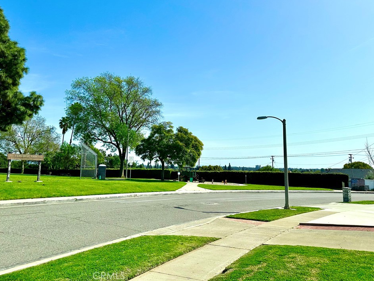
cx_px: 184
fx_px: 281
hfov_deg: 67.3
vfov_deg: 53.0
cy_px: 129
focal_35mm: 26
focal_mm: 6.86
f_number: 1.78
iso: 80
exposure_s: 1/8197
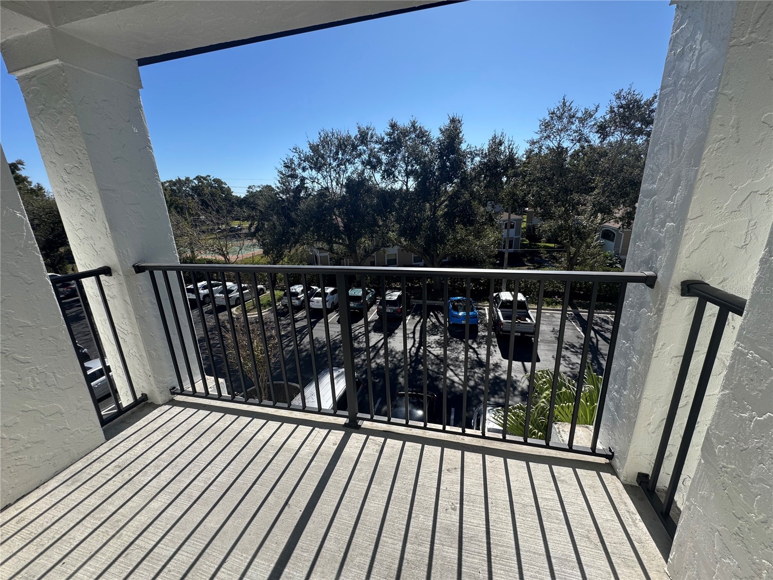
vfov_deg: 85.7
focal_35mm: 14
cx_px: 386
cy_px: 290
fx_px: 313
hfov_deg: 102.1
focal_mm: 2.22
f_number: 2.2
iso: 50
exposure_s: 1/1078
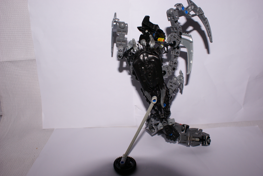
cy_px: 89
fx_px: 227
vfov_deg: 42.4
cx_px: 135
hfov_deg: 60.2
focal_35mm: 31
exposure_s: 1/60
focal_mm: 20
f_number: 5.6
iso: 400
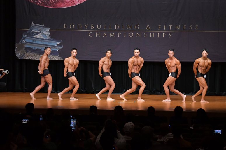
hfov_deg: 16.7
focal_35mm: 123
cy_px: 75
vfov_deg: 11.1
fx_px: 772
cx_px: 113
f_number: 5.6
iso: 5000
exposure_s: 1/400
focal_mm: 82
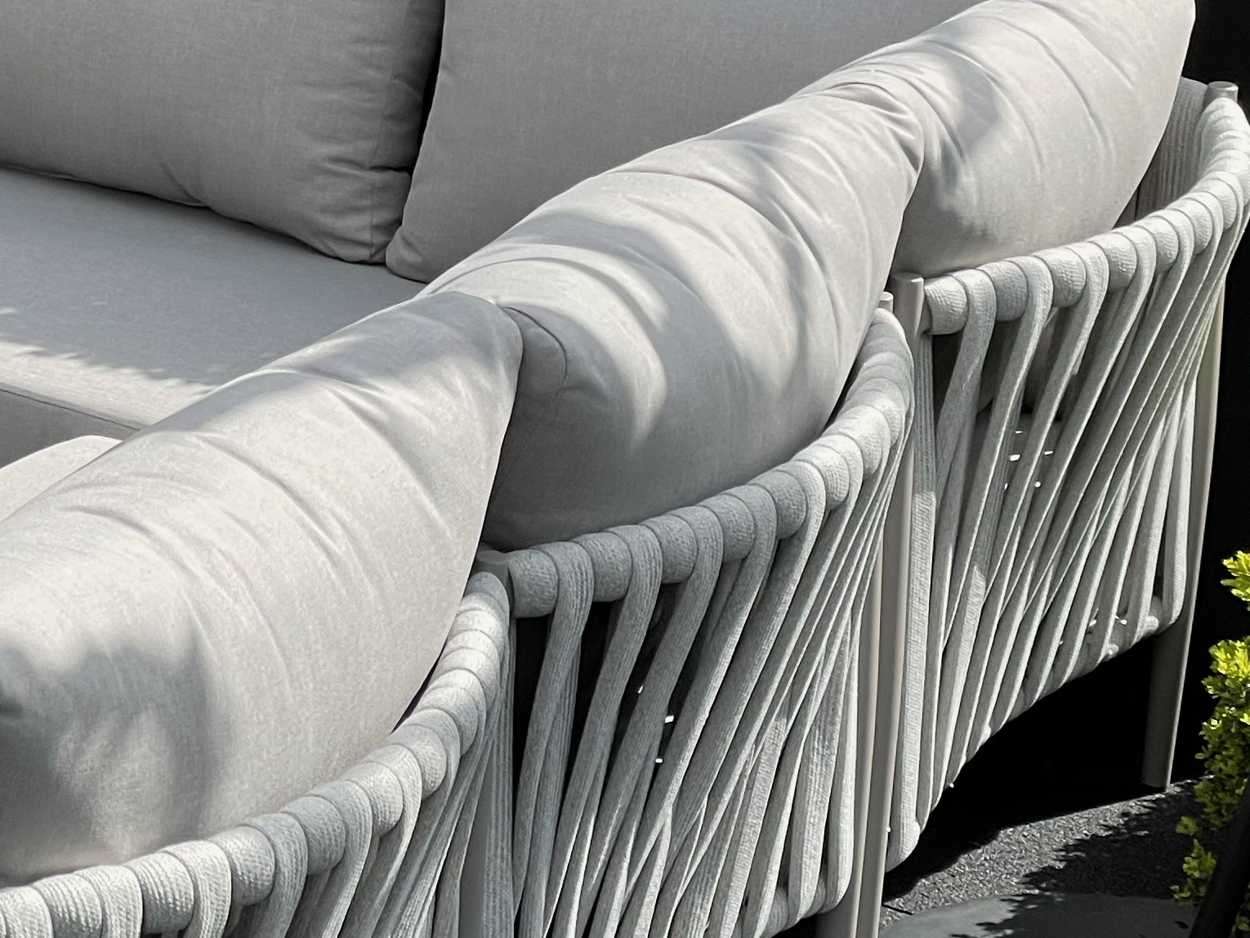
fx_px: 4948
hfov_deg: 13.8
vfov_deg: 10.8
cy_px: 343
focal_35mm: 137
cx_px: -385
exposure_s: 1/1115
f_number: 2
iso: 25
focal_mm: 6
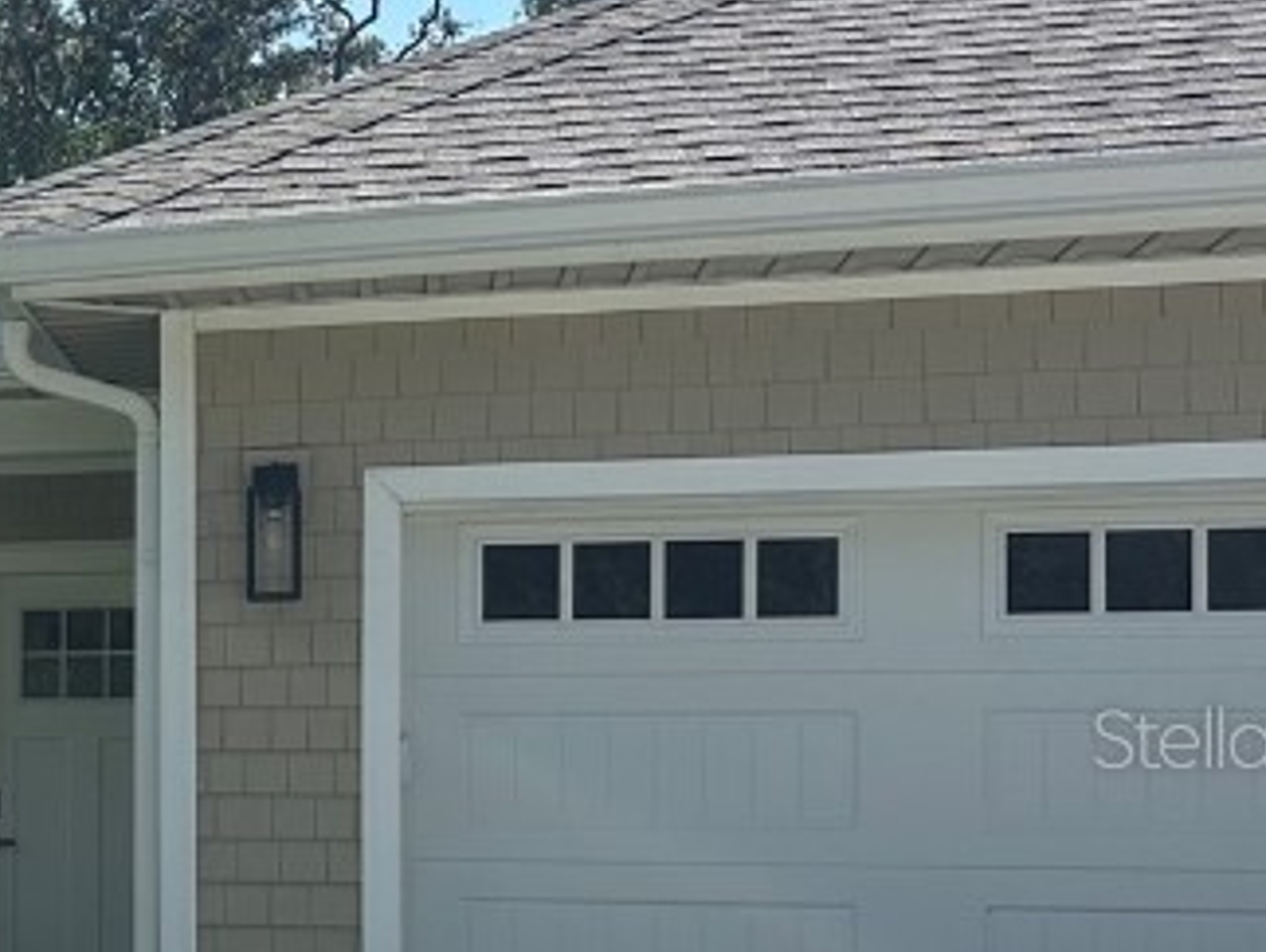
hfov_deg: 22.0
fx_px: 2783
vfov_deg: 19.3
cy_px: 737
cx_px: -545
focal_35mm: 76
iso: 80
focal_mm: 6.86
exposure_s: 1/5525
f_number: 1.78
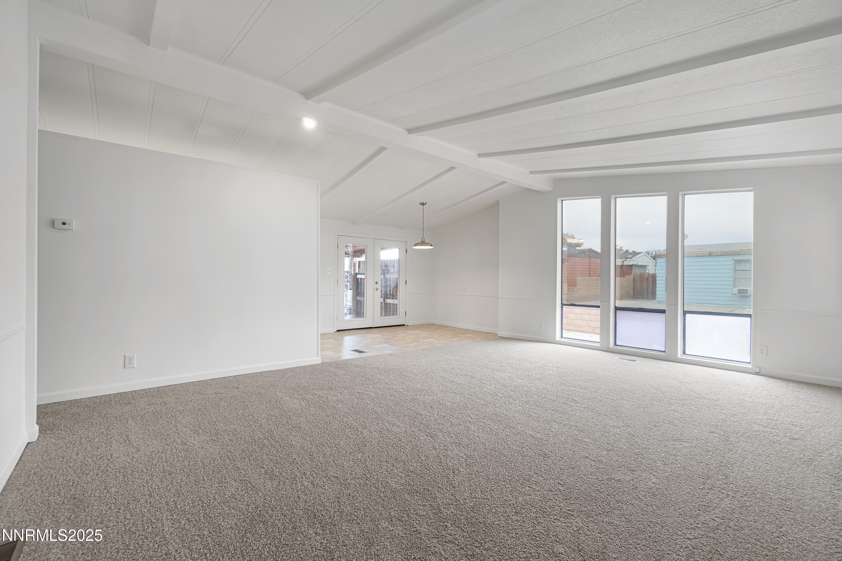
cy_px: 280
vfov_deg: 77.3
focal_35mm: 15
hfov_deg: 100.4
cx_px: 421
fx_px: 351
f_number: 7.1
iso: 100
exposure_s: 1
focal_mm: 10
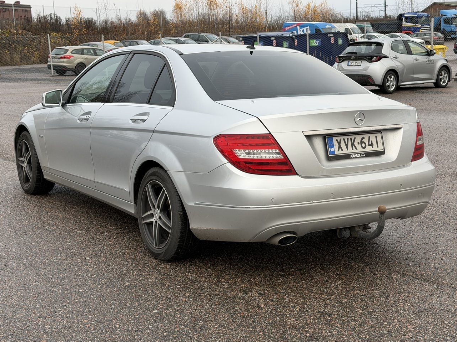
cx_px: 245
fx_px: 713
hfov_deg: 35.5
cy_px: 157
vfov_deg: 27.0
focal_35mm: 54
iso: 50
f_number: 1.78
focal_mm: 6.76
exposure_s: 1/170
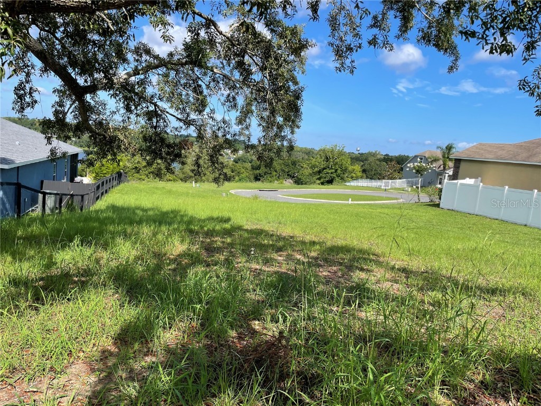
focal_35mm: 26
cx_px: 270
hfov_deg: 67.3
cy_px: 203
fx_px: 406
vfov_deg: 53.1
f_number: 1.6
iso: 32
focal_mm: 4.2
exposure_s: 1/2451
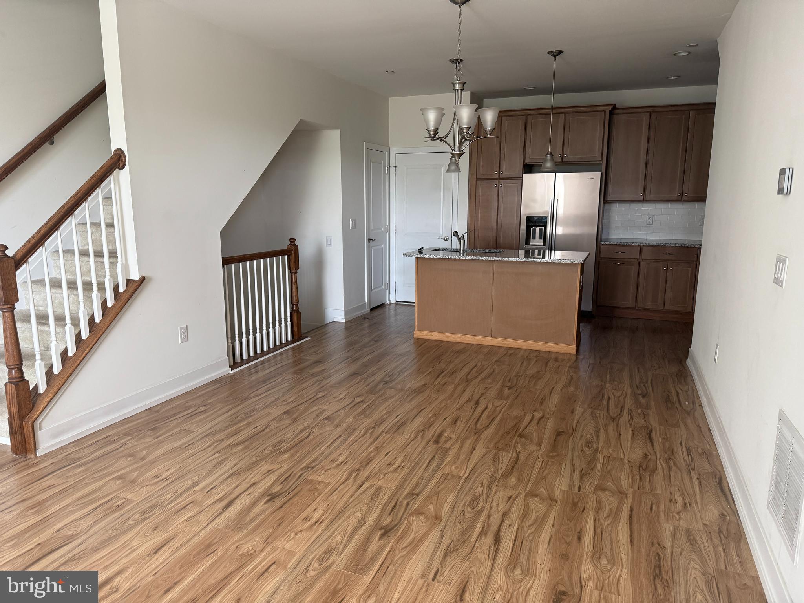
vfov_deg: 56.8
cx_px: 402
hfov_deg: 71.6
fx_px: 557
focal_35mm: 24
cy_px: 302
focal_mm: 6.76
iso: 200
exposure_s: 1/101
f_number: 1.78
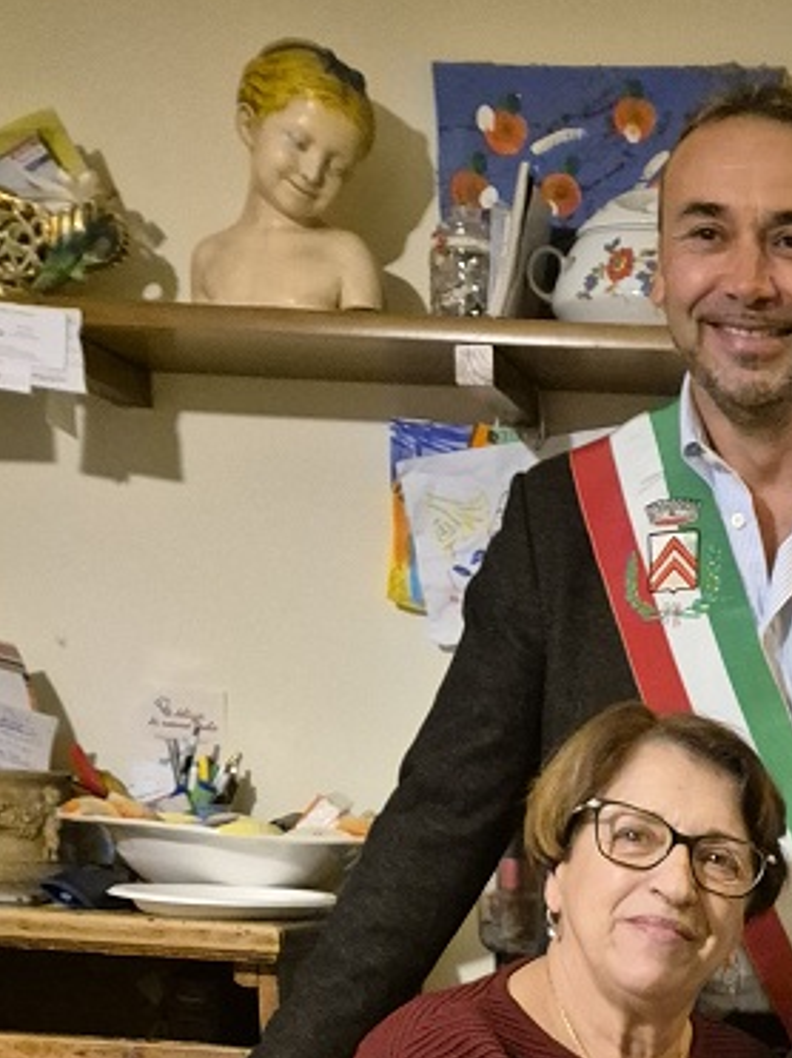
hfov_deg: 22.3
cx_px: 880
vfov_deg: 27.0
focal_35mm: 62
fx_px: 1892
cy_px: 1315
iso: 2500
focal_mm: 5.4
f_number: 1.8
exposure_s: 1/100
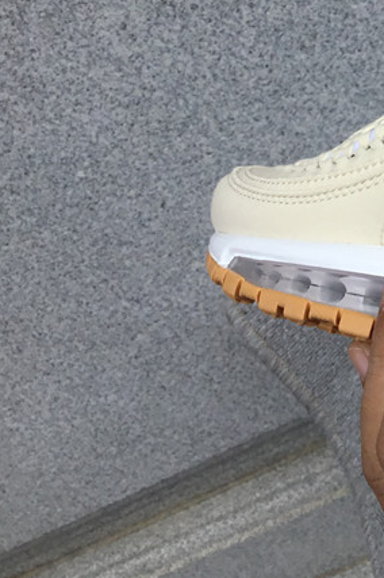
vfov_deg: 29.5
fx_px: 1090
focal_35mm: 68
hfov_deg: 17.7
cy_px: 189
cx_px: 595
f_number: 2.4
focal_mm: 3.3
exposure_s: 1/776
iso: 25
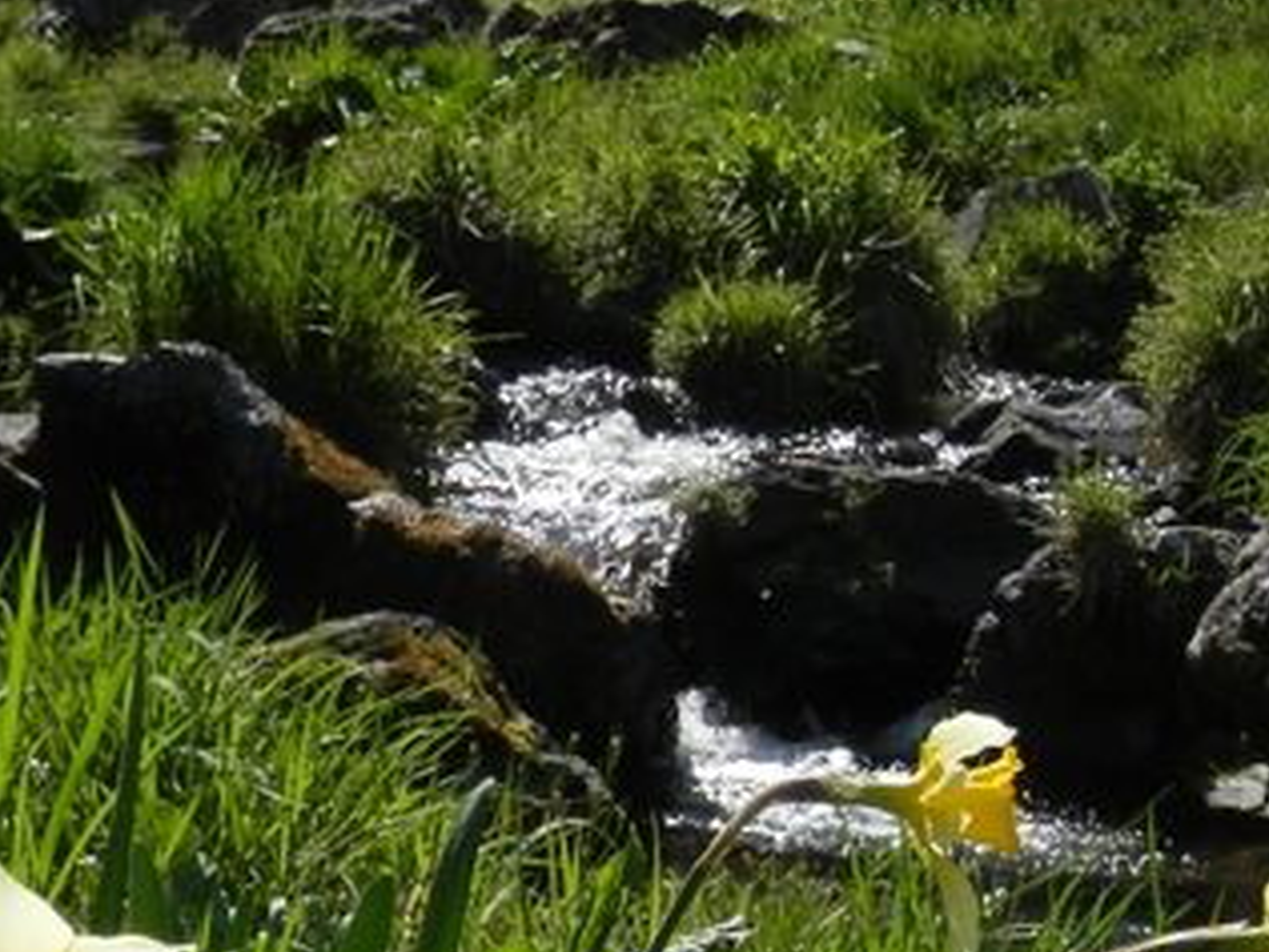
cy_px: 900
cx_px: 1209
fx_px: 4179
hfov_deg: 17.0
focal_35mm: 114
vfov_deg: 12.9
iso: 80
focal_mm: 8
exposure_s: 1/100
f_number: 10.8
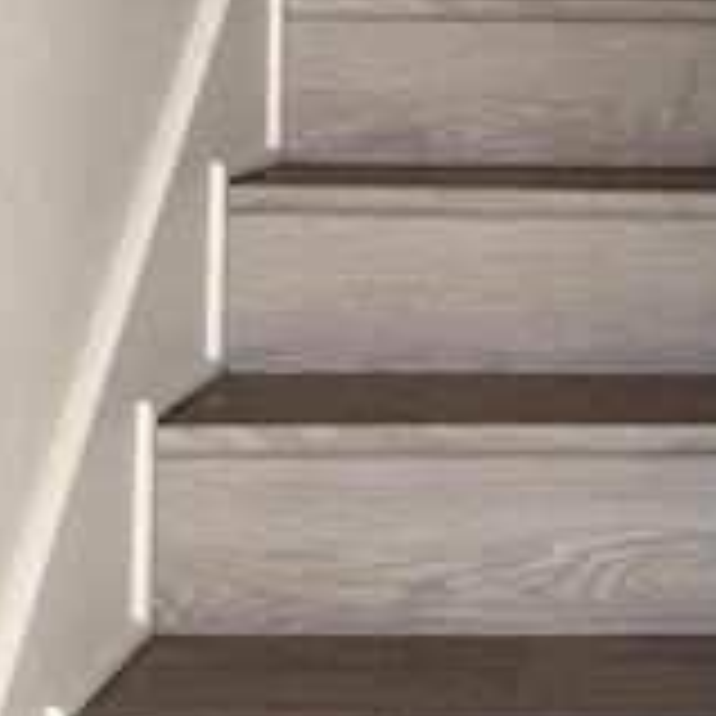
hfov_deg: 15.5
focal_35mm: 107
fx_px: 2504
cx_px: 914
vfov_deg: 15.8
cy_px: -104
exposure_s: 1/254
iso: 100
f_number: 1.78
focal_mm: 6.76
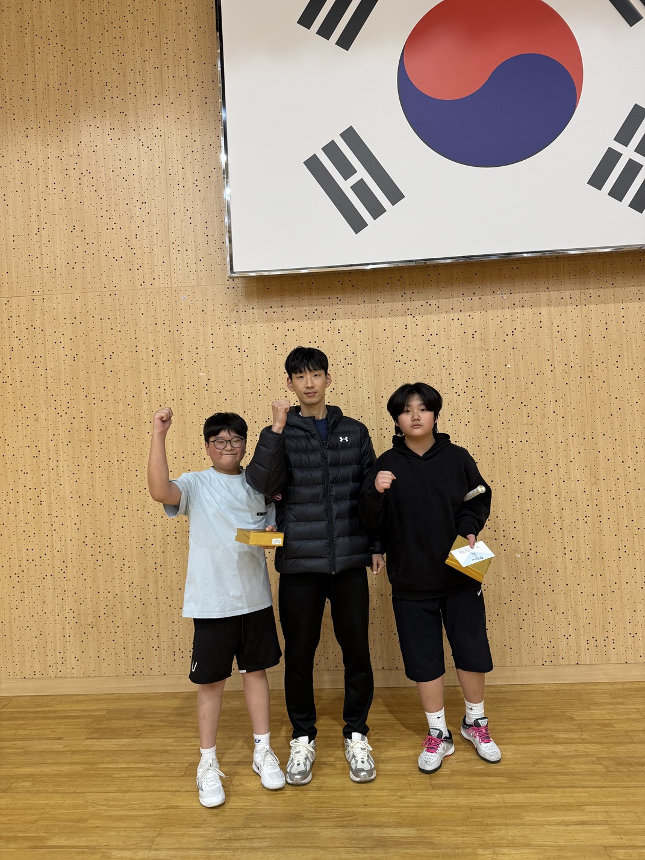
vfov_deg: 71.6
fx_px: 596
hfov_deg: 56.8
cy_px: 430
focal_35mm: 24
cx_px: 322
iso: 160
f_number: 1.78
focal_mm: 6.76
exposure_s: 1/60
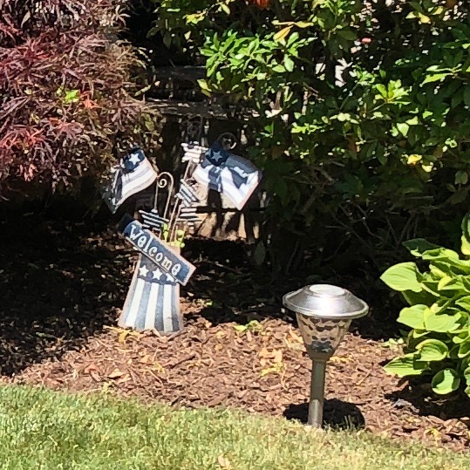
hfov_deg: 9.1
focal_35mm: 185
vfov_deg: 9.5
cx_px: -339
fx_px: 2842
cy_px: 270
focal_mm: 4
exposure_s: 1/941
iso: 20
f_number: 1.8
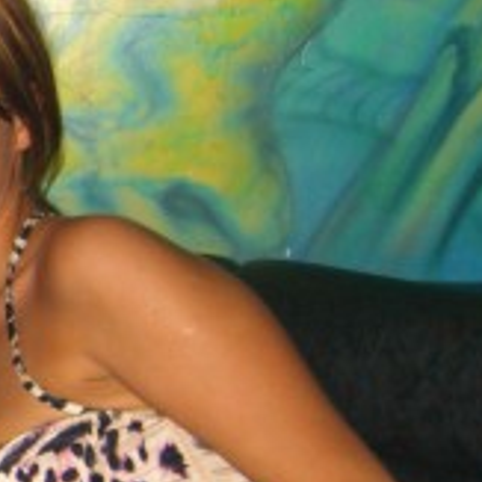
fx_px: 1953
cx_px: -340
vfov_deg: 14.0
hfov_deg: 12.9
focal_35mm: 124
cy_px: 331
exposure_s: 1/60
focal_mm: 7.9
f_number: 2.8
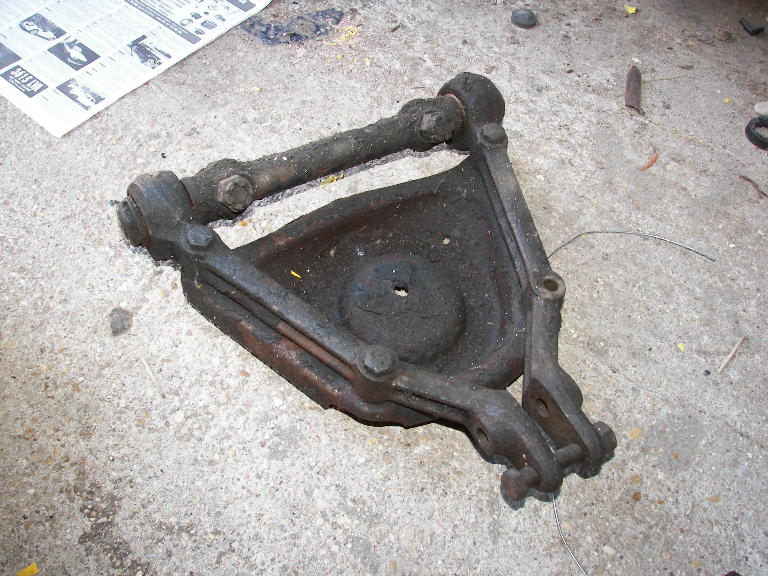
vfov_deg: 39.7
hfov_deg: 51.4
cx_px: 384
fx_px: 799
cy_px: 288
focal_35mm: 36
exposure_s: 1/30
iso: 100
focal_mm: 6
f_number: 2.8
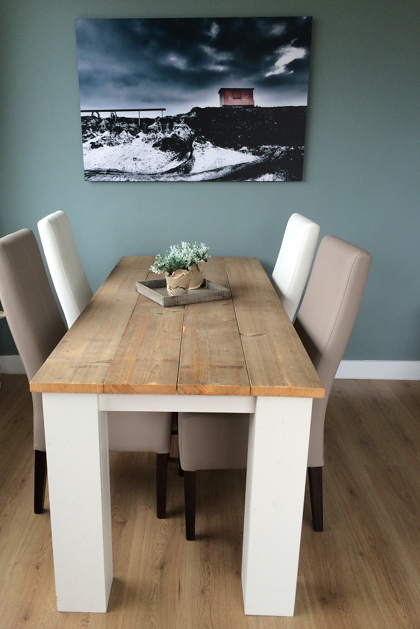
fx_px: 542
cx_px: 187
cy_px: 319
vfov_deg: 60.3
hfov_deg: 42.3
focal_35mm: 31
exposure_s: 1/50
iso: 50
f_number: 2.2
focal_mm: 4.15
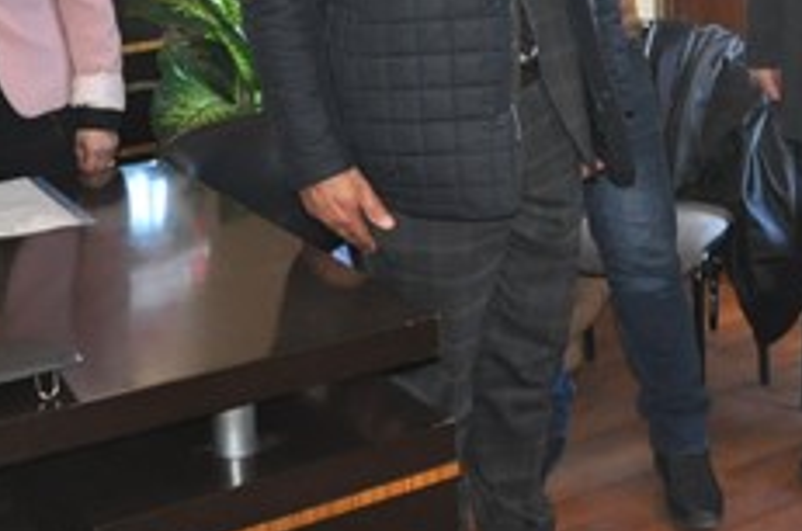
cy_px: -198
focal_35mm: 76
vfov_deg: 16.7
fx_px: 1690
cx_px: 389
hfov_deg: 26.7
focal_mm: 18
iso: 1250
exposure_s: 1/60
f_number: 4.5
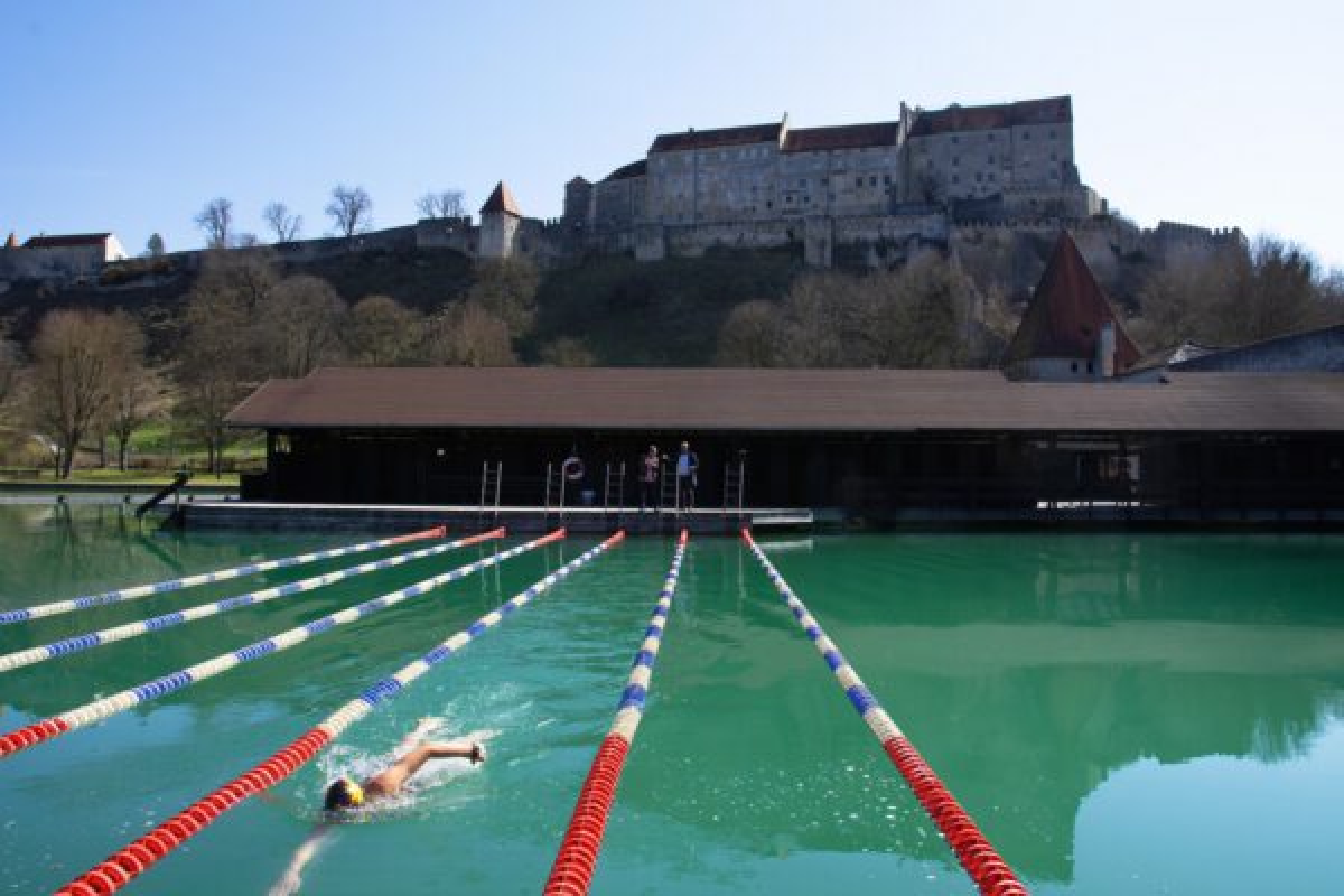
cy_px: 448
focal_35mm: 26
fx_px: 952
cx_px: 672
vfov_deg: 50.4
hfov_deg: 70.4
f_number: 8
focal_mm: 17
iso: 320
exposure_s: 1/500
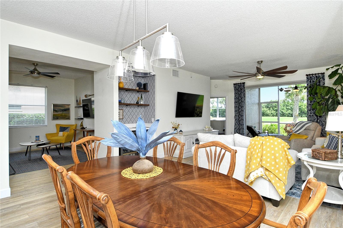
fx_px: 171
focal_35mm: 18
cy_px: 114
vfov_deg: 67.4
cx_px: 172
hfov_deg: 90.0
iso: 640
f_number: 10
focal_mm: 12
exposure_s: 1/250
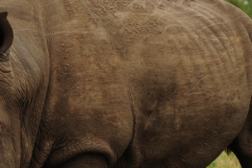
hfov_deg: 6.5
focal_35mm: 315
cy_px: 119
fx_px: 2204
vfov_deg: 4.3
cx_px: 90
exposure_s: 1/640
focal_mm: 85
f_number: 4.5
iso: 200
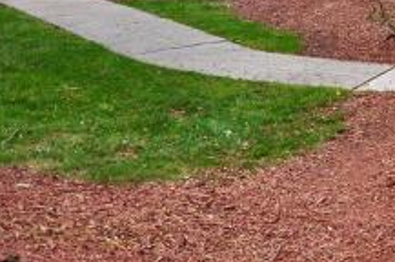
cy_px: -126
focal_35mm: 65
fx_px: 708
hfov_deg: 23.0
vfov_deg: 18.6
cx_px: 641
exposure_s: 1/80
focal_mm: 13
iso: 400
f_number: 4.5
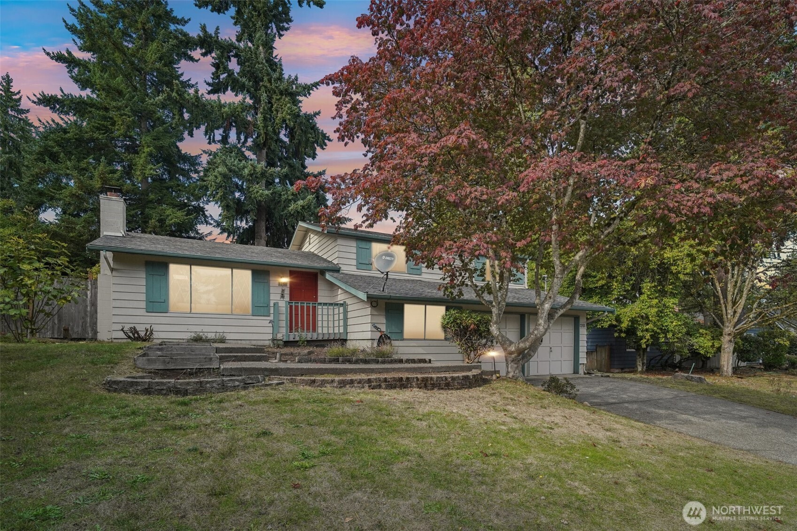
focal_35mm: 16
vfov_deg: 73.7
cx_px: 398
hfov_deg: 96.7
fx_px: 354
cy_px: 266
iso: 1600
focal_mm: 16
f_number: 8
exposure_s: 1/400
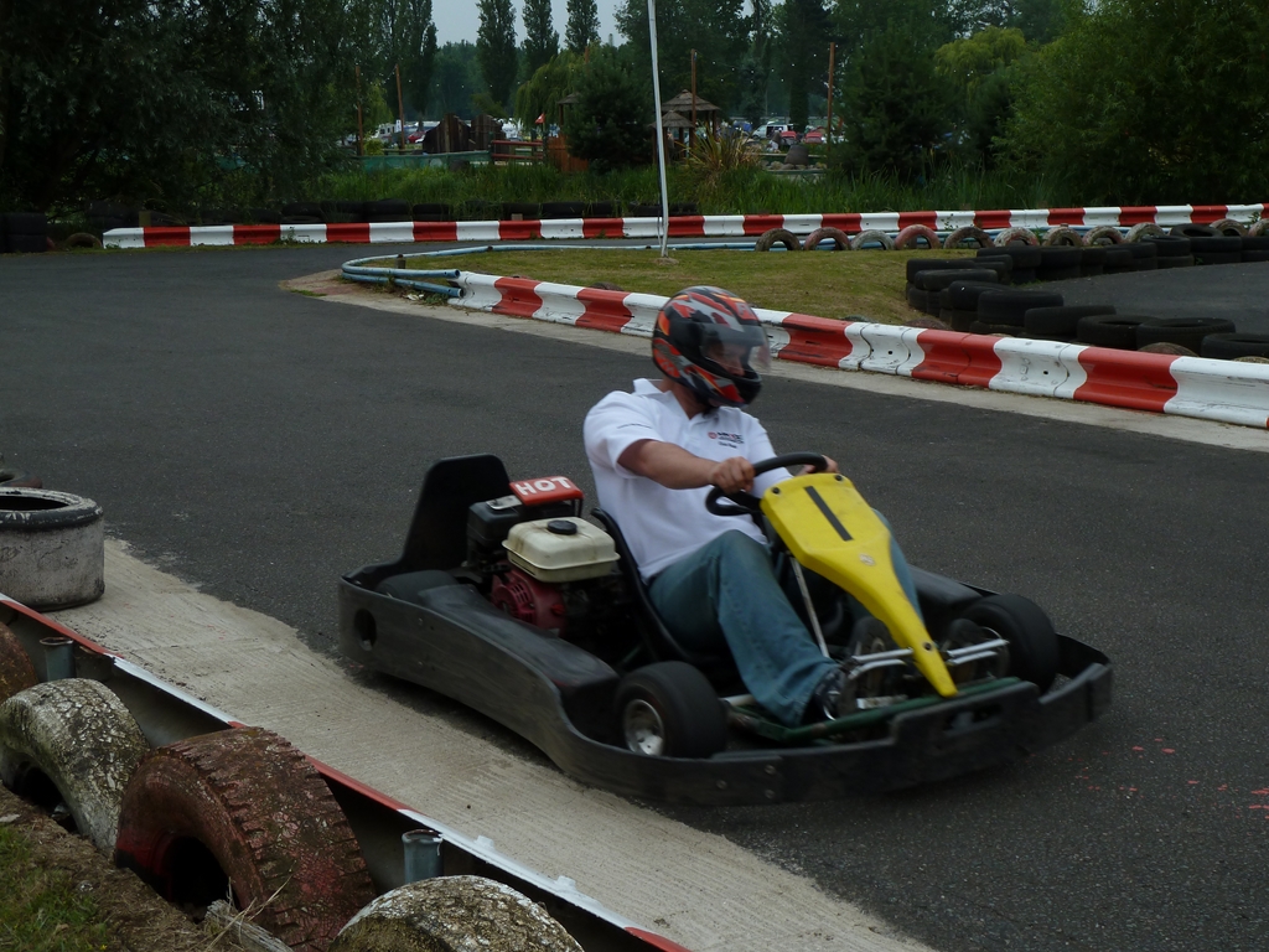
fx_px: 1906
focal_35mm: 52
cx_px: 634
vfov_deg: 28.0
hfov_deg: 36.8
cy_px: 476
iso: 80
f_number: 4.5
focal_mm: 8.5
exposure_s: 1/640
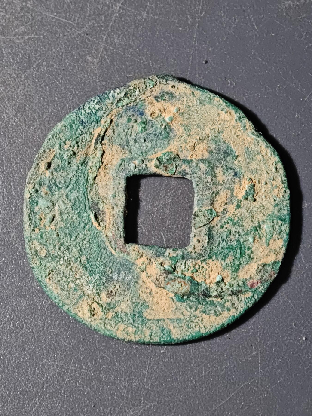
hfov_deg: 15.6
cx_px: 156
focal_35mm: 95
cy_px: 208
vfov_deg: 20.7
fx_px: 1142
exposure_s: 1/100
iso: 320
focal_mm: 9
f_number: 2
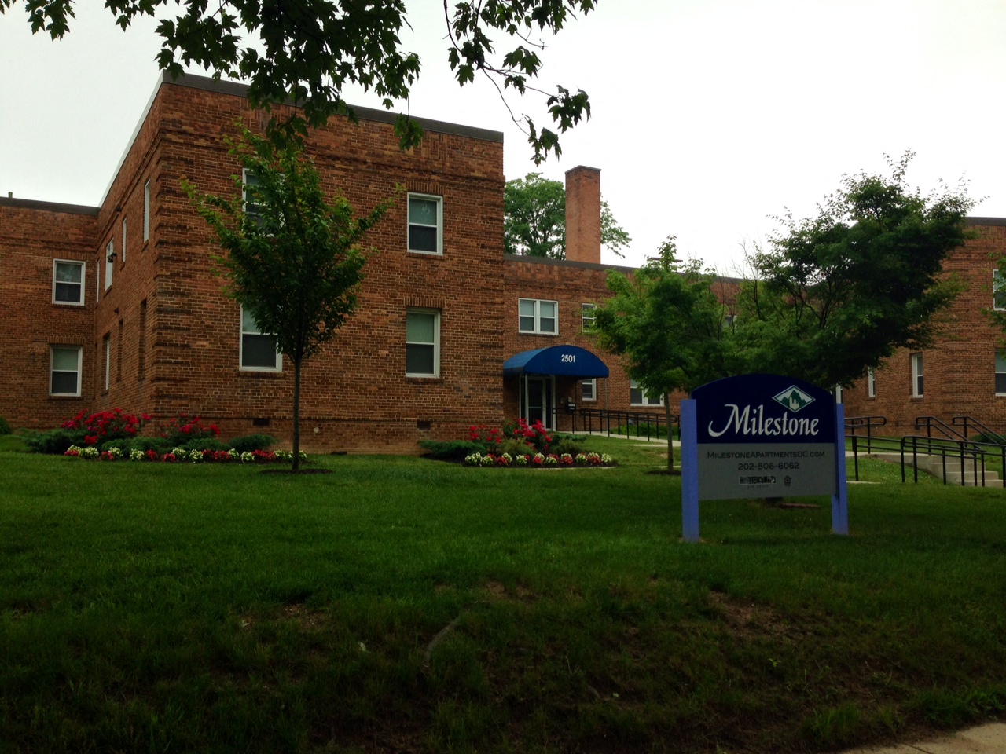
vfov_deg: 42.9
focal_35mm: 33
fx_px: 959
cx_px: 503
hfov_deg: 55.4
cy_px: 377
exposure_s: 1/371
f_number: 2.4
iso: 50
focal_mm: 4.12
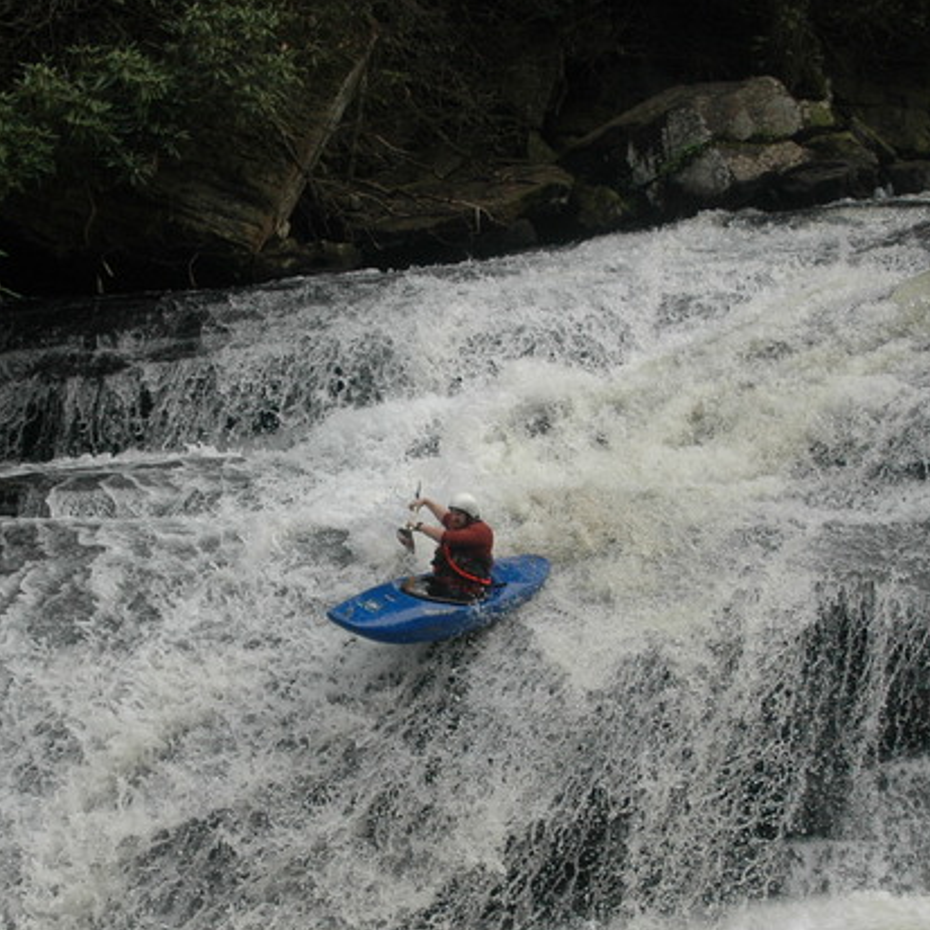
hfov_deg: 24.9
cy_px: 580
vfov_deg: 24.9
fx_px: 2097
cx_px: 342
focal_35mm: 69
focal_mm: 28
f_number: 3.5
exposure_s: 1/1000
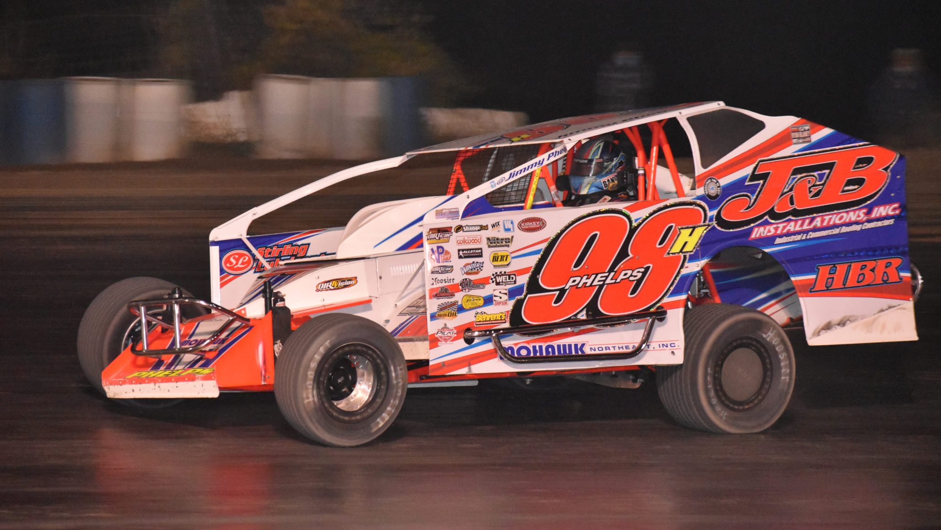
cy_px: 219
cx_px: 470
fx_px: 5303
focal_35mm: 213
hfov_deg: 10.1
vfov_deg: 5.7
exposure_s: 1/200
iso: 6400
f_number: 6.3
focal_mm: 135
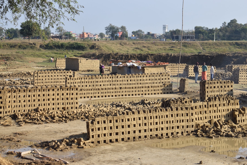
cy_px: 82
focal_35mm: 82
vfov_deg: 16.6
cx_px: 124
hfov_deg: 24.6
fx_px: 566
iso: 100
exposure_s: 1/160
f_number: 9
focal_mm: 55
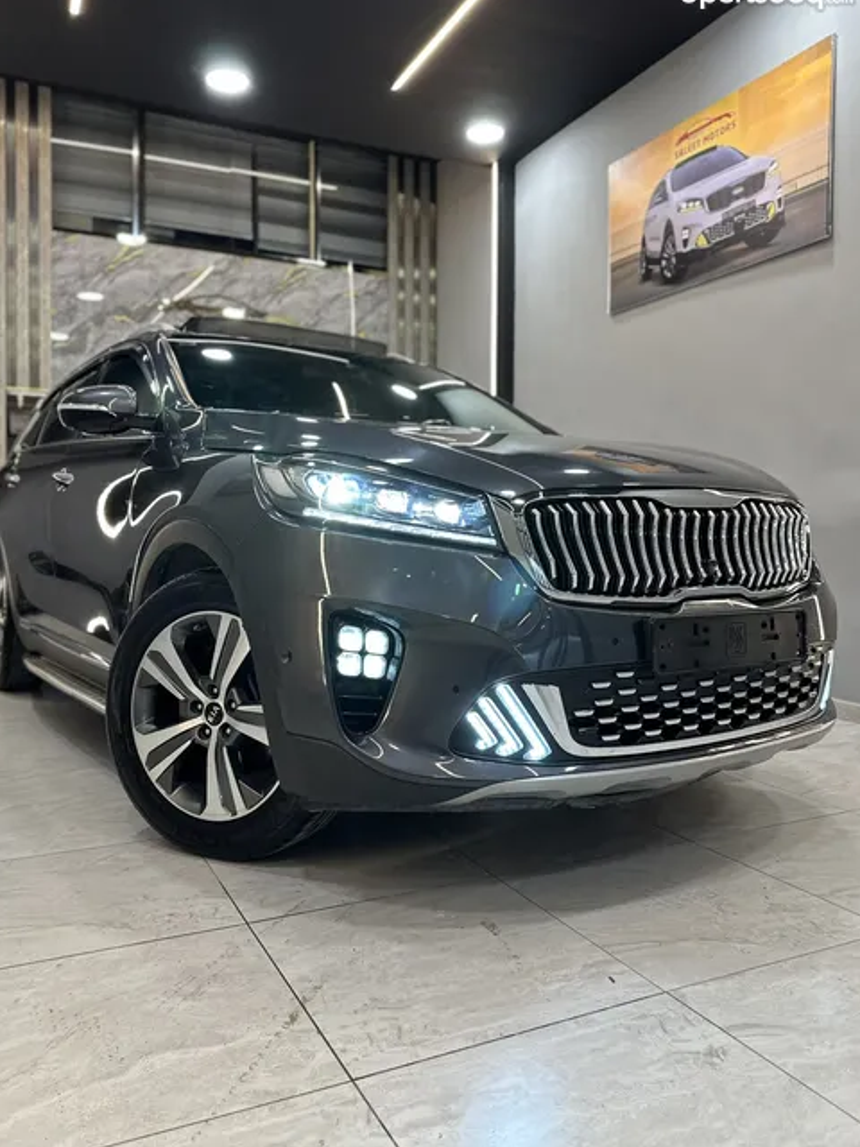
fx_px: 894
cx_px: 412
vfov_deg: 65.2
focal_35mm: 27
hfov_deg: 51.3
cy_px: 523
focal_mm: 6.86
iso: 100
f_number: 1.78
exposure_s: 1/104
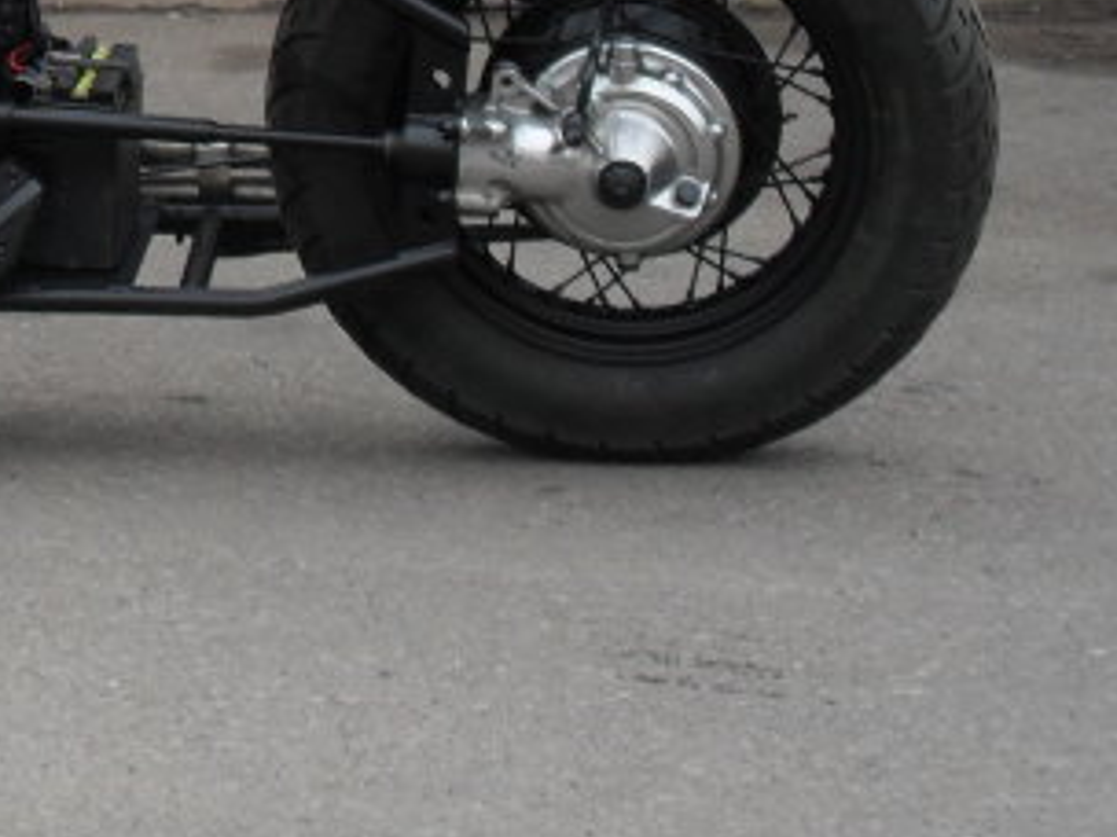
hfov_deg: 14.7
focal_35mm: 129
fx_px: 4163
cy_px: -220
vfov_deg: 11.2
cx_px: -254
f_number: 3.9
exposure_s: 1/45
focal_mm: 8.7
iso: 120
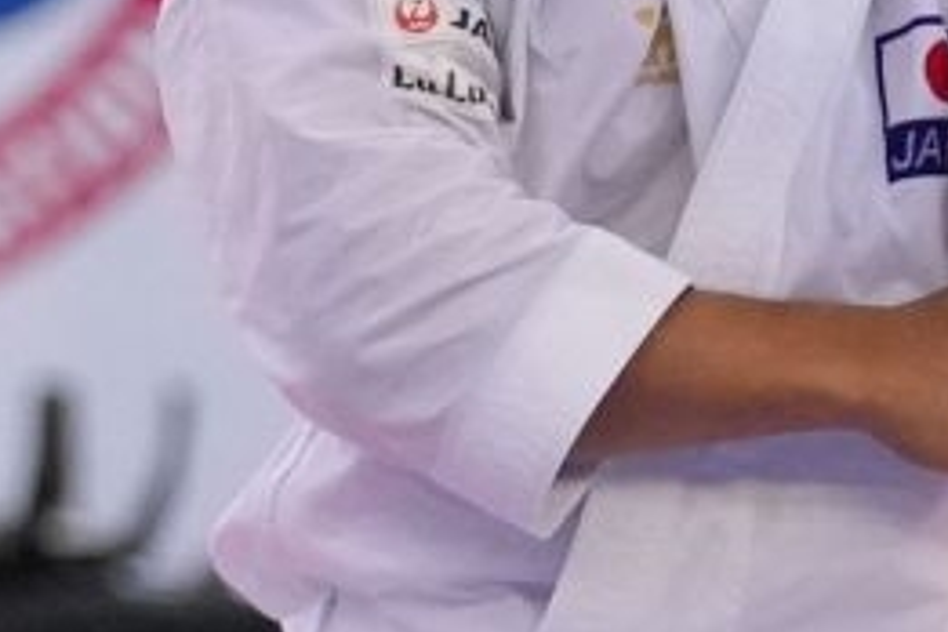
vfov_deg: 0.8
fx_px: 44658
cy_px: 697
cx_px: 683
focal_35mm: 1696
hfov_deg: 1.2
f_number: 2.8
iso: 2500
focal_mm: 164
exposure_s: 1/1000
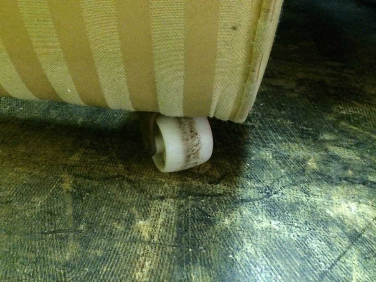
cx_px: 188
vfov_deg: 46.8
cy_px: 141
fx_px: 326
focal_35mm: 30
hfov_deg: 60.0
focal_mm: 4.12
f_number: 2.2
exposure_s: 1/15
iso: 500
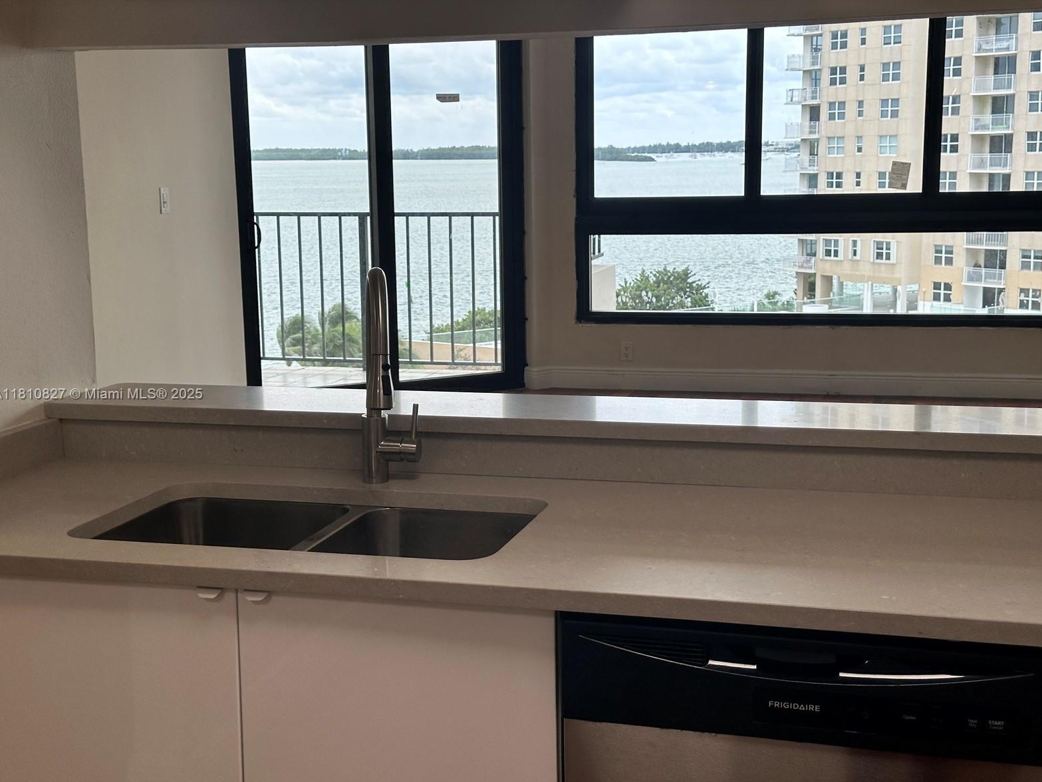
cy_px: 395
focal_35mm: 49
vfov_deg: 29.7
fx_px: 1475
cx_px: 522
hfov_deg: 38.9
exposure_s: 1/373
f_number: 1.78
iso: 64
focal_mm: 6.86
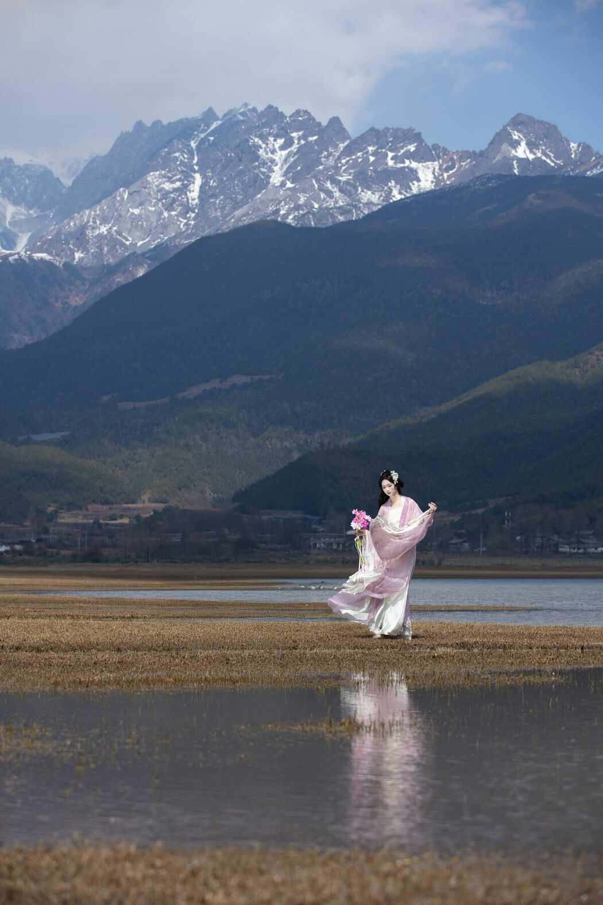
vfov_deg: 21.0
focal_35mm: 97
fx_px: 2437
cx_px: 302
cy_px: 452
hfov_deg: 14.1
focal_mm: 95
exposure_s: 1/1000
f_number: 5
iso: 100
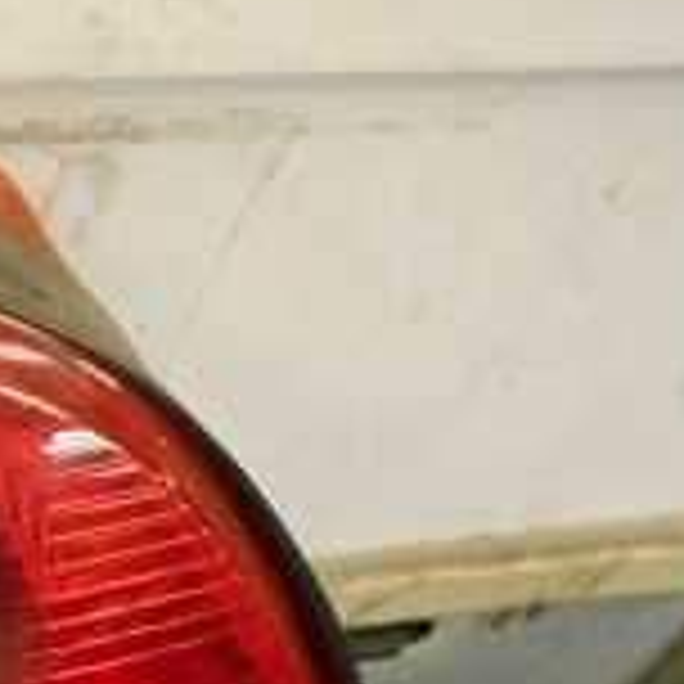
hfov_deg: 19.1
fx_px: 1811
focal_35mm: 81
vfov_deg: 21.2
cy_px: 495
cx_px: -302
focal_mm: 5.1
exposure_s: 1/25
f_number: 3.4
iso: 800
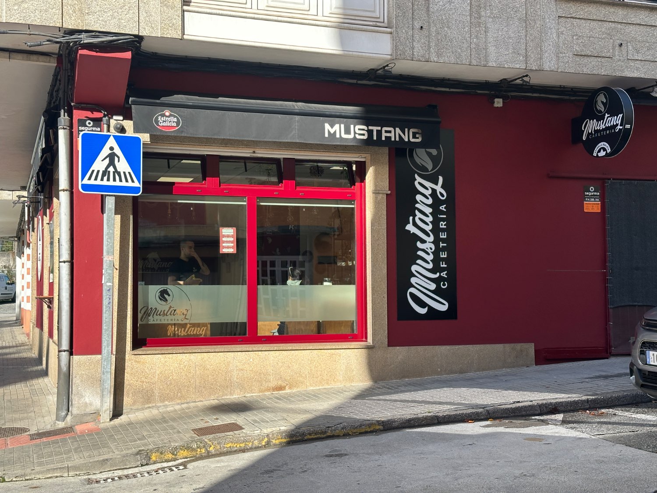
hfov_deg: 39.7
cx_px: 328
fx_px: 911
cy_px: 246
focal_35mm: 48
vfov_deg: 30.3
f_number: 1.78
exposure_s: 1/1613
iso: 64
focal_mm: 6.86
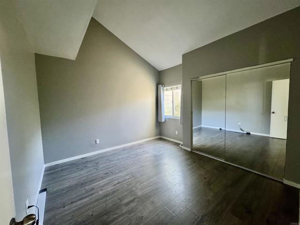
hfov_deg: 102.1
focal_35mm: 14
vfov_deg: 85.7
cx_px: 150
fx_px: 121
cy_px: 112
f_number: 2.2
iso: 400
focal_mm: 2.22
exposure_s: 1/60
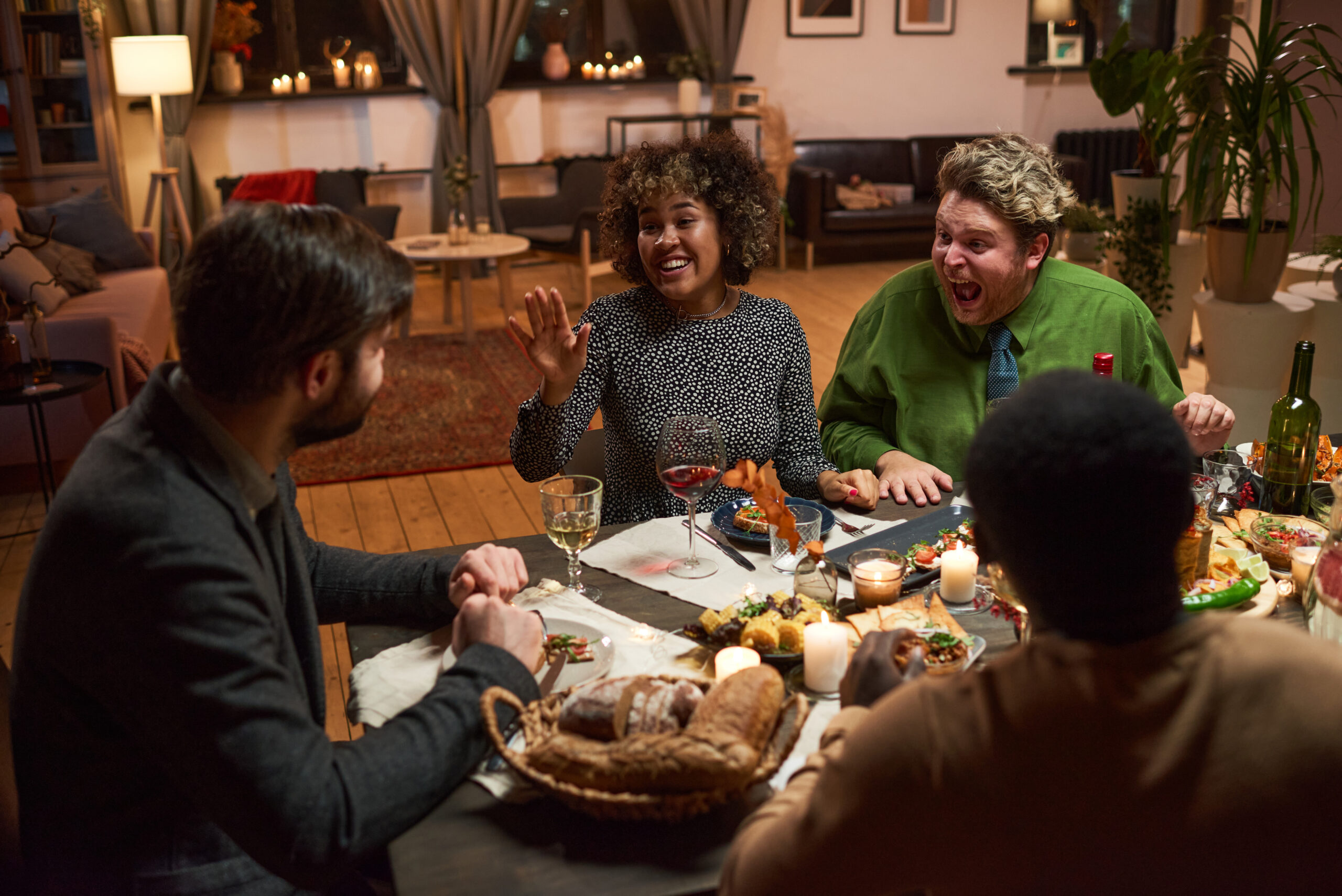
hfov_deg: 54.4
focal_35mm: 35
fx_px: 1305
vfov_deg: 37.9
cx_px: 671
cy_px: 448
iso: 800
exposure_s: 1/160
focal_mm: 35
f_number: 2.5
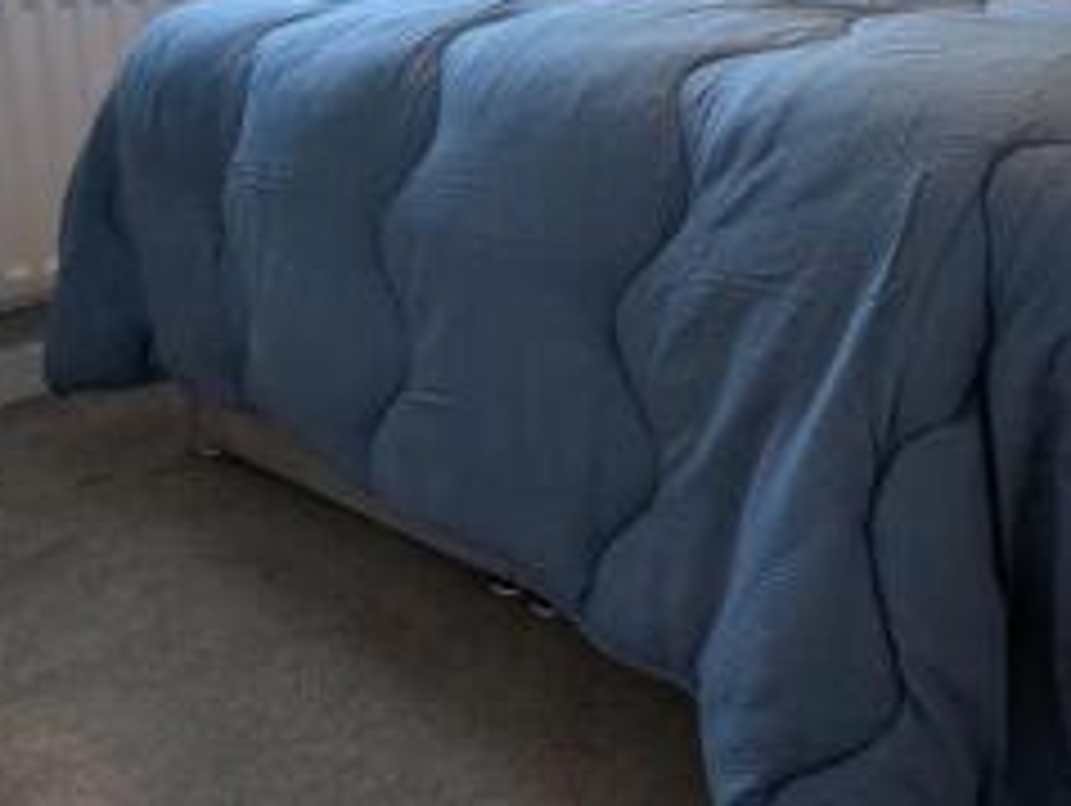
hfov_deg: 43.9
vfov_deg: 34.6
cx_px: 950
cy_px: 65
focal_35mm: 39
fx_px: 1208
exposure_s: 1/72.9
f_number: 2.2
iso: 69
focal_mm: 2.35
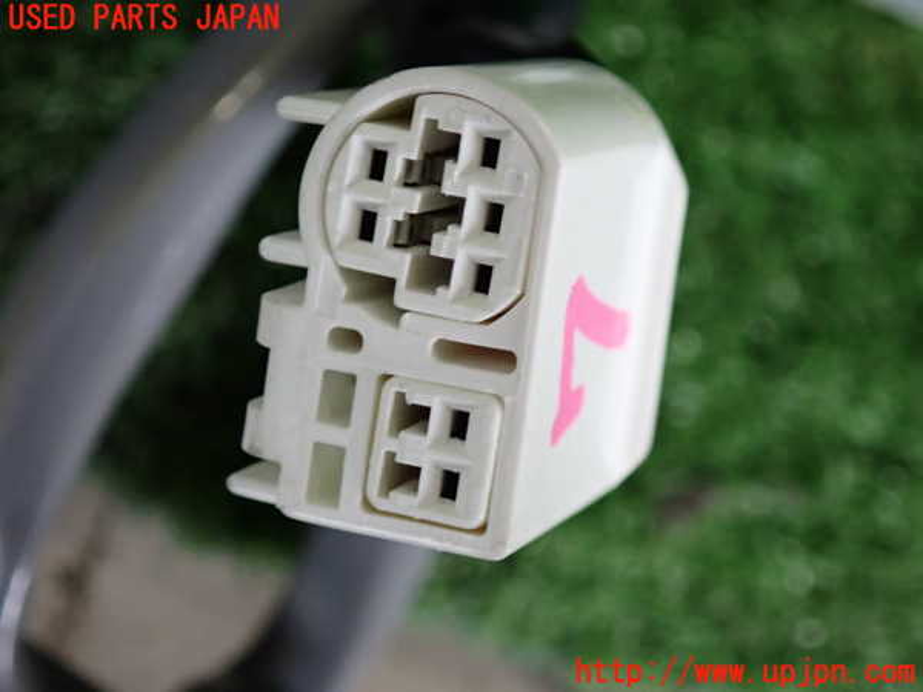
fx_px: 2666
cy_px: 346
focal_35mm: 100
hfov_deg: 19.6
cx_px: 462
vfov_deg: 14.8
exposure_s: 1/100
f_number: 4.9
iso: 800
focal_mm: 18
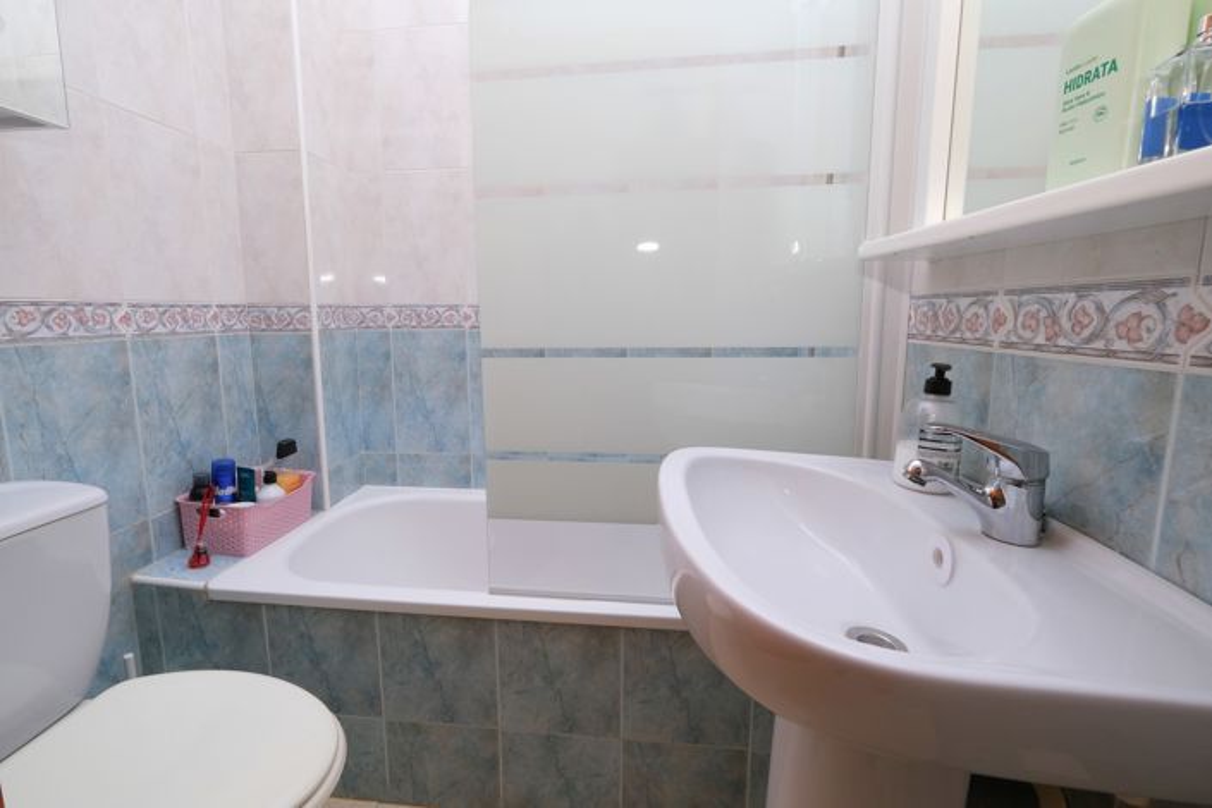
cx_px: 606
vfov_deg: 77.3
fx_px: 505
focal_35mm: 15
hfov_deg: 100.4
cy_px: 404
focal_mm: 10
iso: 500
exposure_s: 1/125
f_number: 7.1
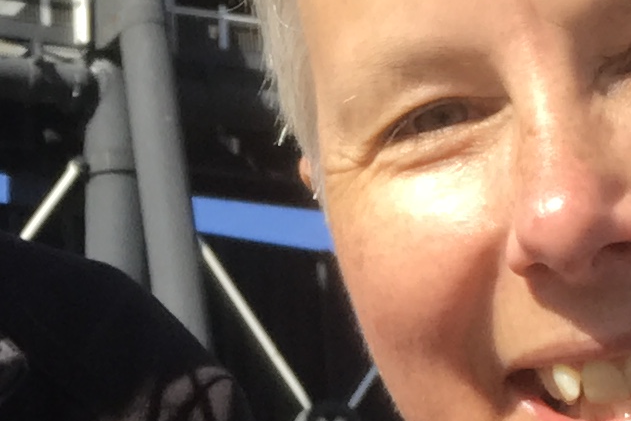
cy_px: 380
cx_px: -248
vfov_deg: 8.4
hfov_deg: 12.1
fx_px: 2858
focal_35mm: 163
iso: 25
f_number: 2.2
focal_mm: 2.87
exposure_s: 1/833
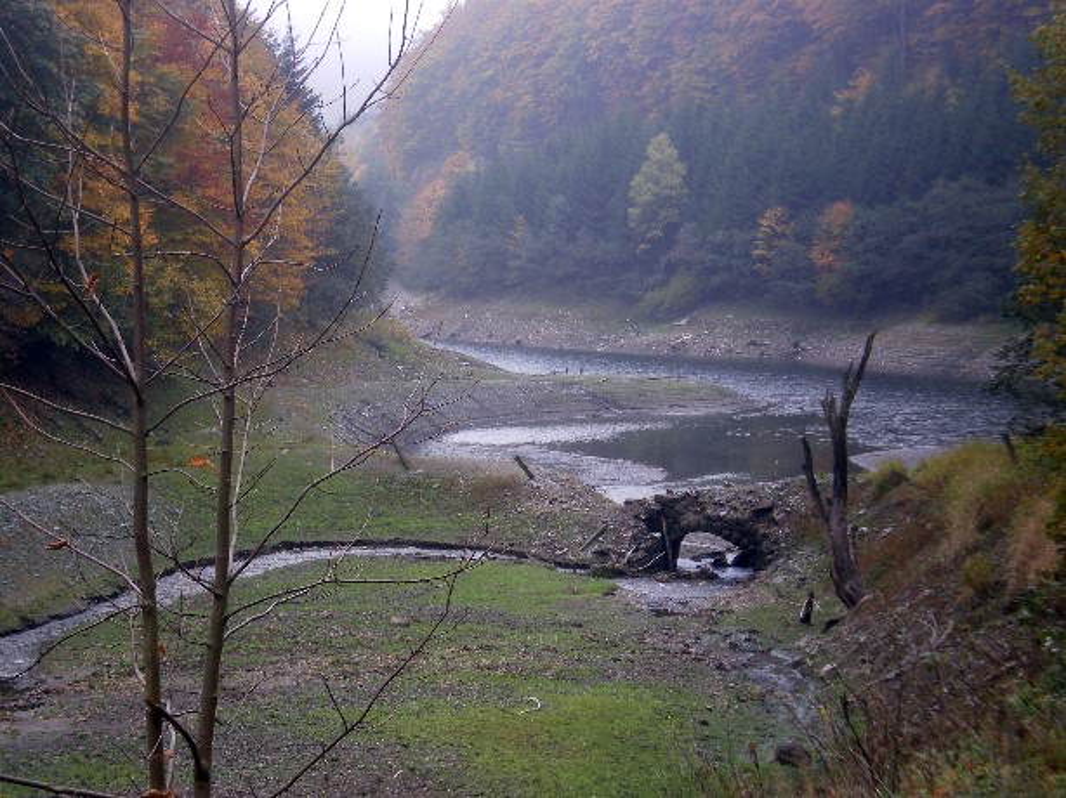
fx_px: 2863
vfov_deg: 15.9
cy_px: 399
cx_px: 533
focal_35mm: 93
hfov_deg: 21.1
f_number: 5.3
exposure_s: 1/50
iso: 100
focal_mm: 15.3
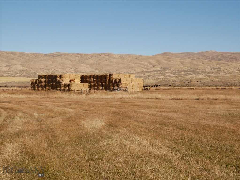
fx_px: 499
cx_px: 120
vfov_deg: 20.5
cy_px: 90
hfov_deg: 27.0
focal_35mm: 72
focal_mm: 36
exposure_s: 1/500
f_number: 10
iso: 200
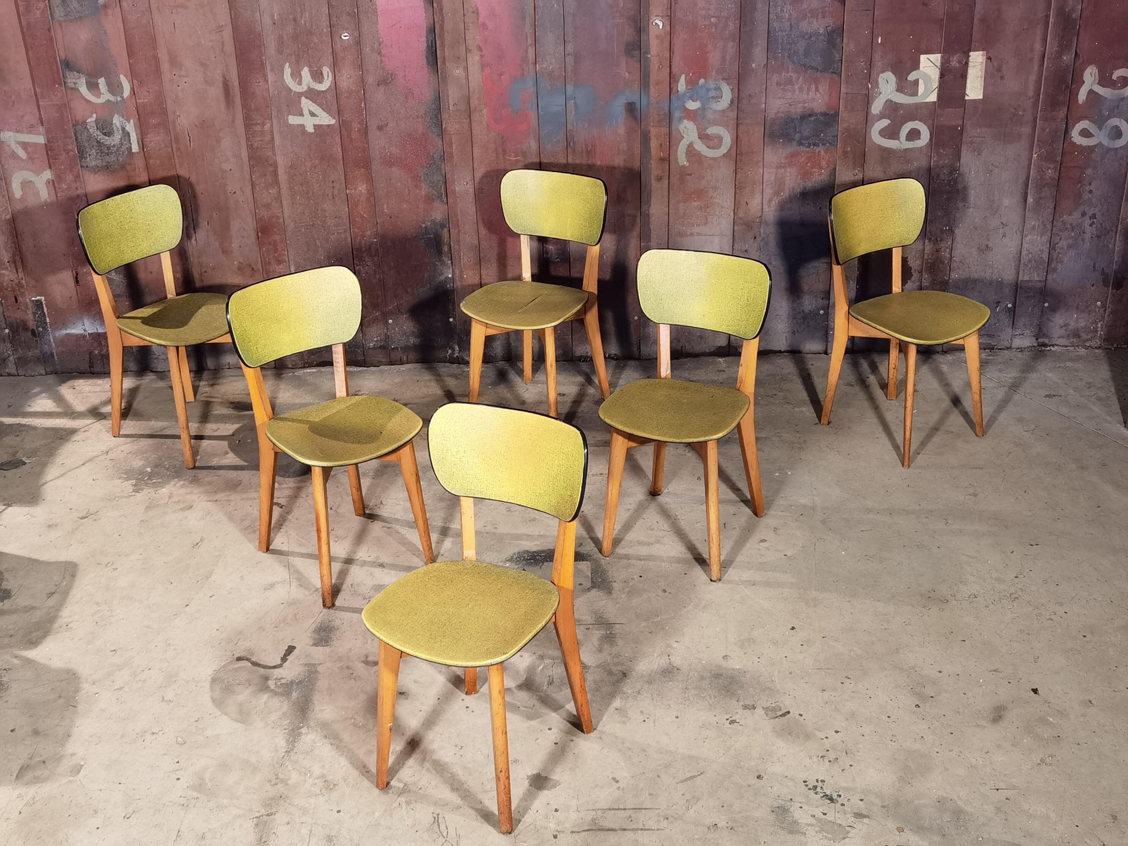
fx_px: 1401
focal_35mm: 43
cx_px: 564
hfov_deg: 43.9
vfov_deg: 33.6
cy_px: 423
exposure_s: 1/33.3
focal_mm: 6.71
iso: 400
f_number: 1.9
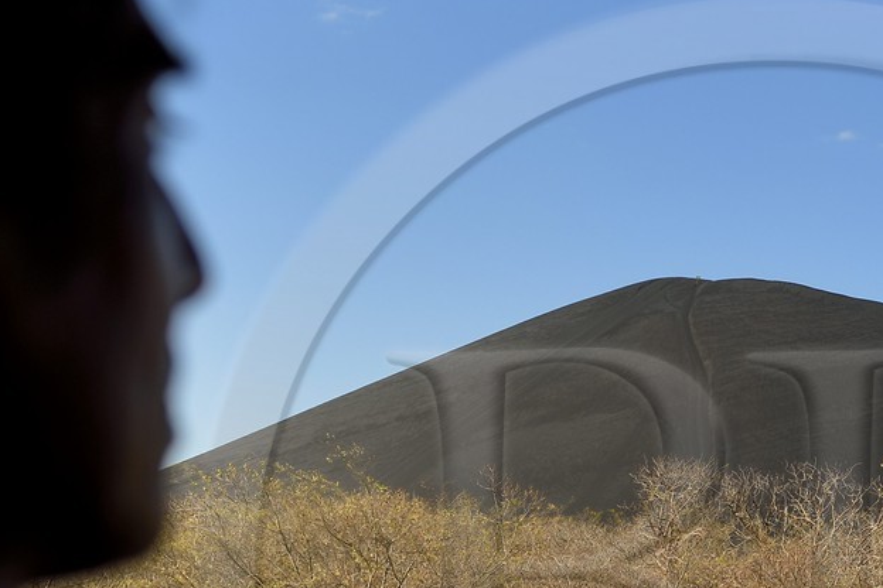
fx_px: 2011
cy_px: 584
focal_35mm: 82
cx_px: 775
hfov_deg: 24.1
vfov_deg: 16.3
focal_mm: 32
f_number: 4
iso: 200
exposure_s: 1/1000
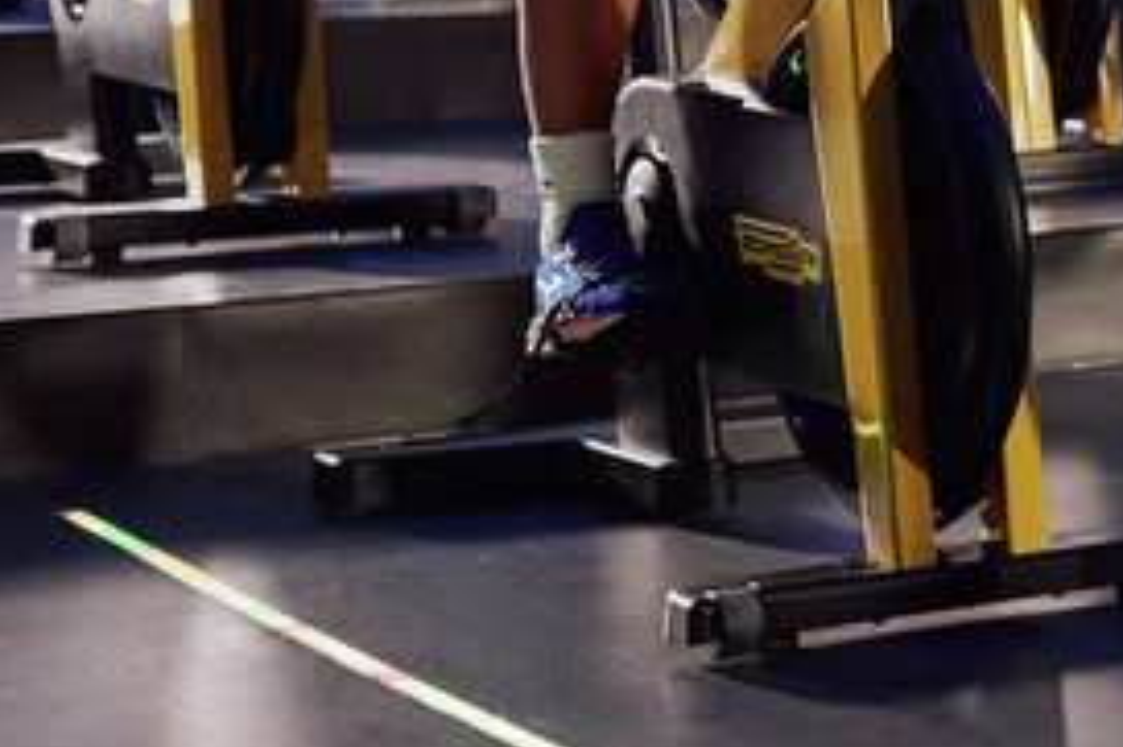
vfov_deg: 9.7
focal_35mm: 139
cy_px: -177
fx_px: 4333
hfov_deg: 13.4
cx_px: 1949
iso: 2000
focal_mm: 35
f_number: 3.5
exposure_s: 1/125
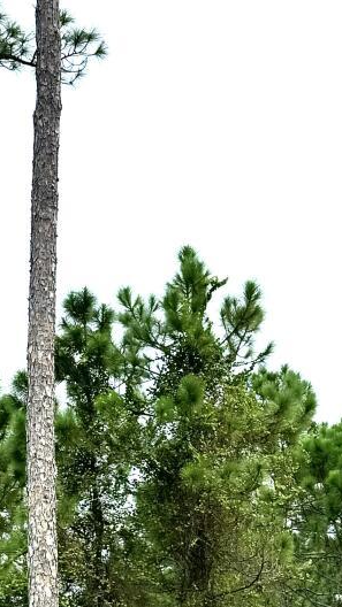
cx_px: -60
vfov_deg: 21.2
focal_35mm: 99
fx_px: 1596
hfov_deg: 12.0
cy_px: 523
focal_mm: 6.76
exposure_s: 1/2959
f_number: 1.78
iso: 80
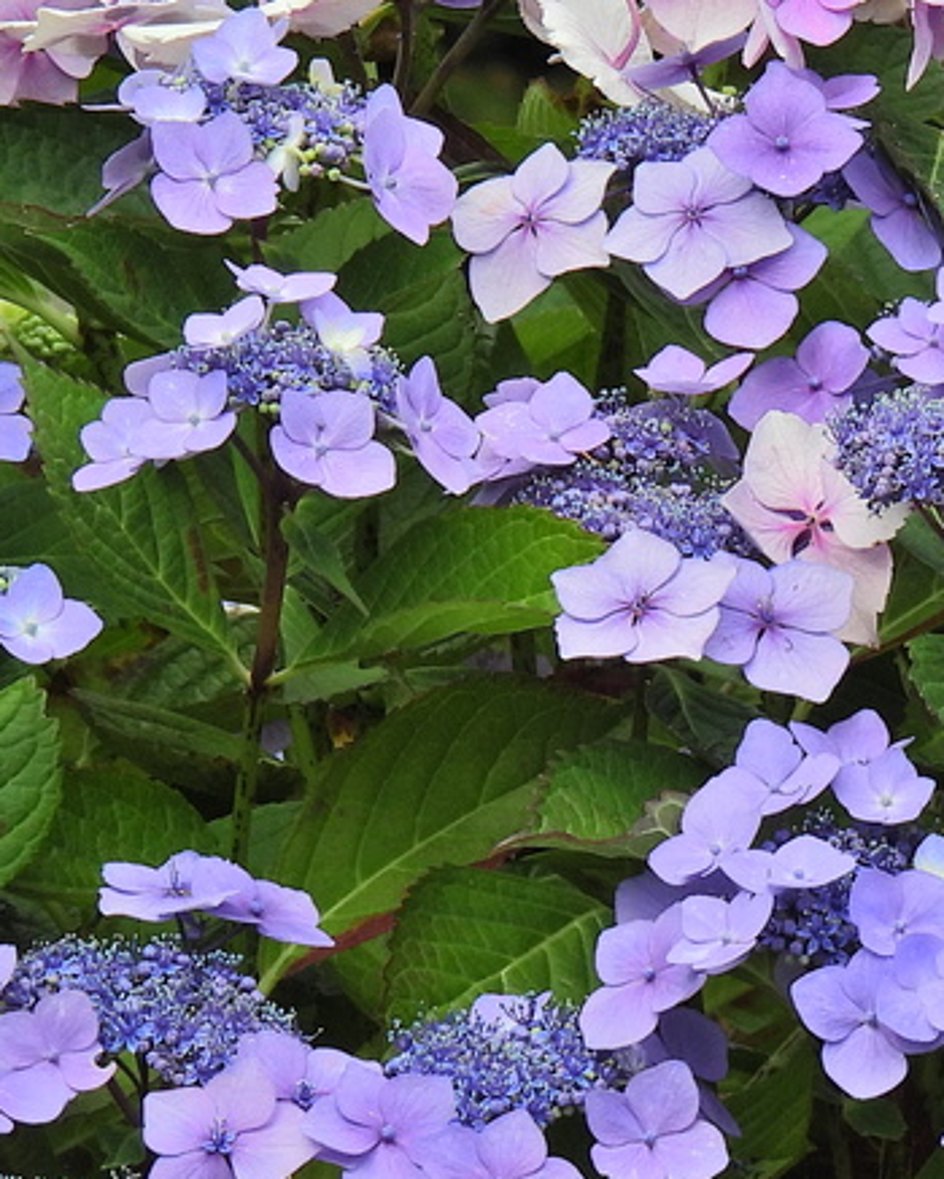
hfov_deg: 2.5
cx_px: 1076
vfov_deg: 3.1
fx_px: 21952
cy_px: 521
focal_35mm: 629
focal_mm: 39.3
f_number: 4.5
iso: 100
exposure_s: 1/320
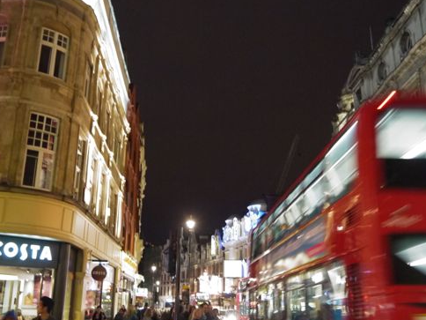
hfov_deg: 50.1
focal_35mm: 37
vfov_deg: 38.7
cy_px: 164
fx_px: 455
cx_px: 197
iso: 800
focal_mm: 14
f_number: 3.5
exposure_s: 1/10
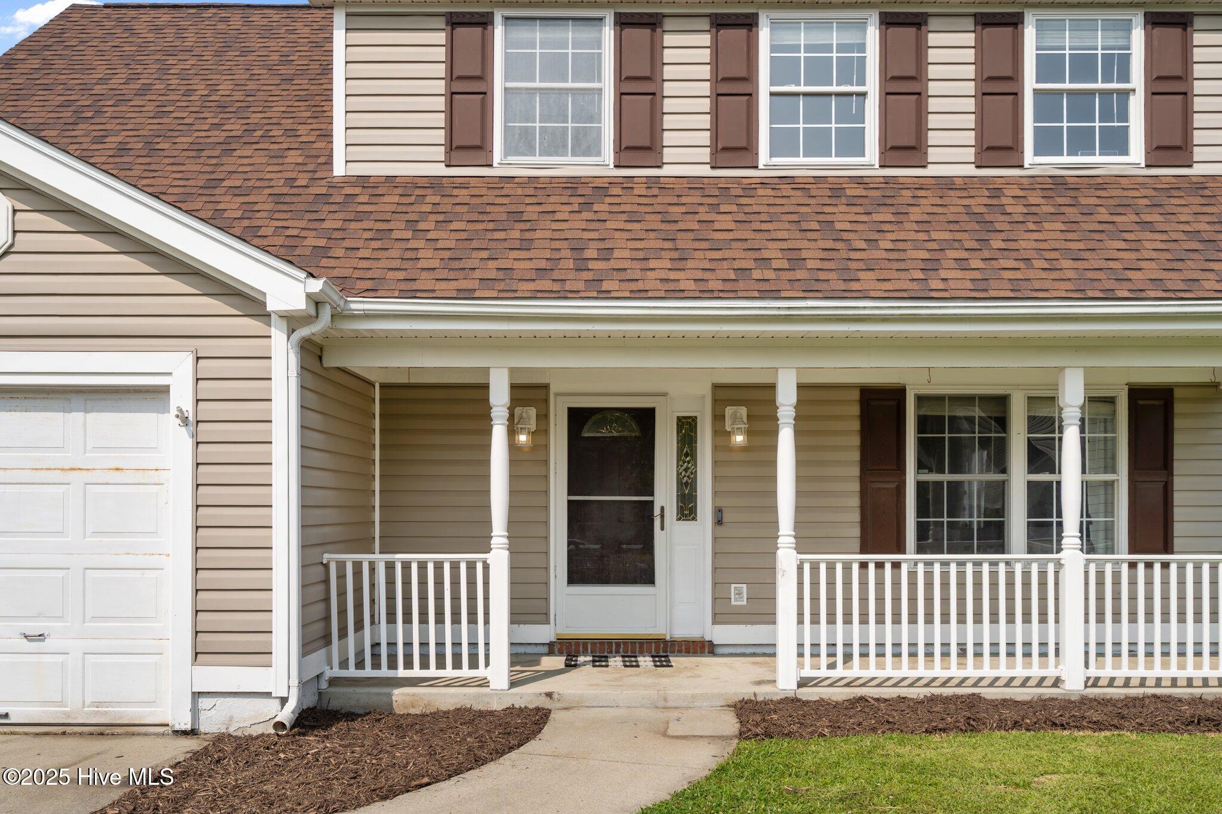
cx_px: 611
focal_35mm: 30
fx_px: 1018
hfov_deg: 61.9
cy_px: 407
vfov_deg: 43.6
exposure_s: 1/320
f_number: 7.1
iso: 64
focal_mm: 30
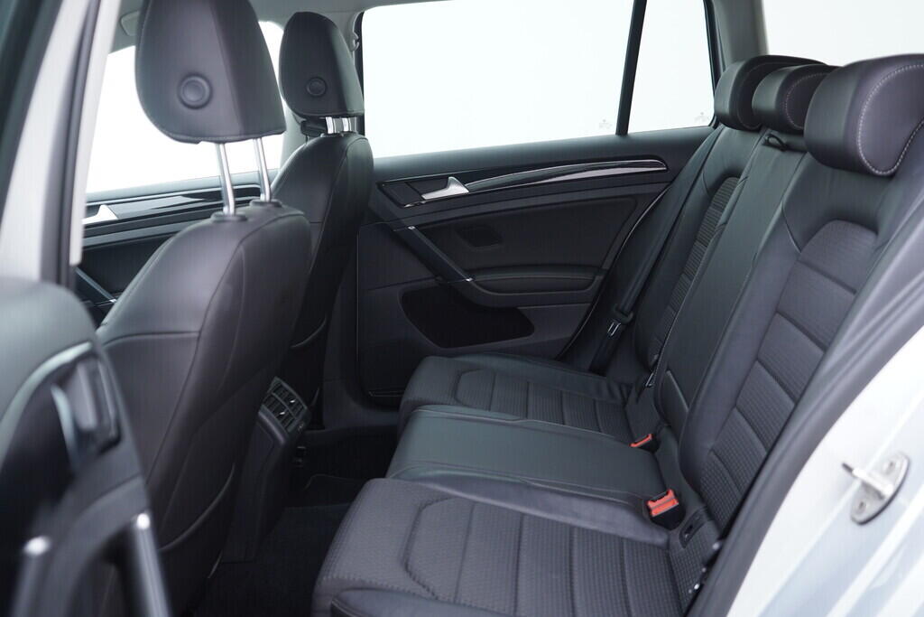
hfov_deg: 53.1
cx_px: 462
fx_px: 924
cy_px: 308
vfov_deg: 36.9
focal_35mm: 36
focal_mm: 24
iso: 250
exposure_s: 1/40
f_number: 2.8
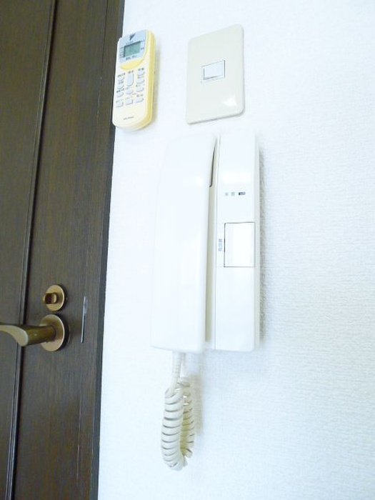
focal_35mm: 24
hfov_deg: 56.8
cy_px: 250
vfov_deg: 71.6
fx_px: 347
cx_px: 188
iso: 400
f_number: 2
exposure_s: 1/50
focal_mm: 5.1
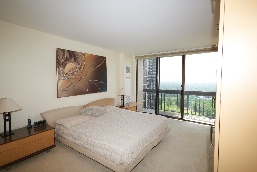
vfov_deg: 70.5
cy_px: 86
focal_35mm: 17
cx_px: 128
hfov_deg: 93.3
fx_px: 121
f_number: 6.3
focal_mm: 17
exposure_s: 1/80
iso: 80
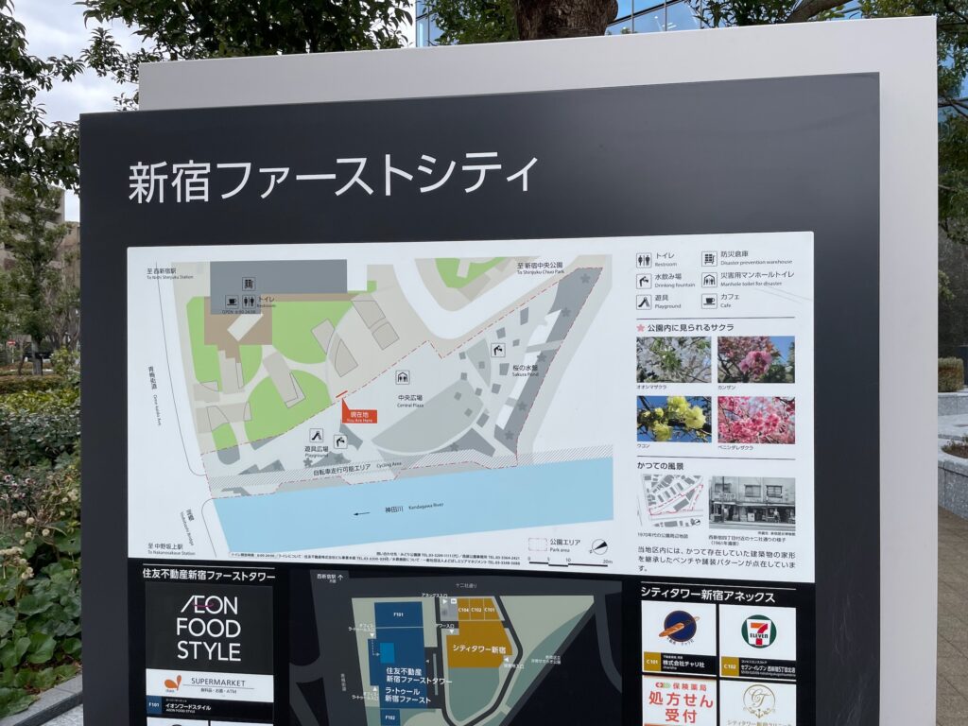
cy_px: 363
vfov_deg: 53.1
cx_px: 484
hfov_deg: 67.3
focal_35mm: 26
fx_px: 727
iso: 32
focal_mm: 4.2
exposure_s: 1/754
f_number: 1.6
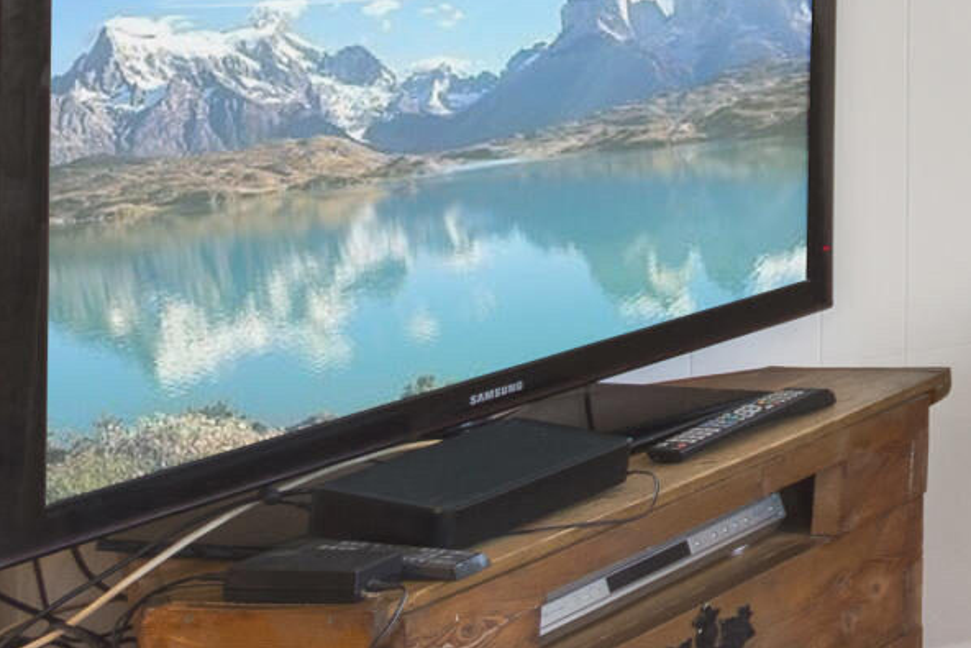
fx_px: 2050
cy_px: -269
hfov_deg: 15.2
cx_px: 2313
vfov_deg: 16.6
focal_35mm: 76
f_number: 8
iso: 250
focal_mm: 10
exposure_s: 1/2.5
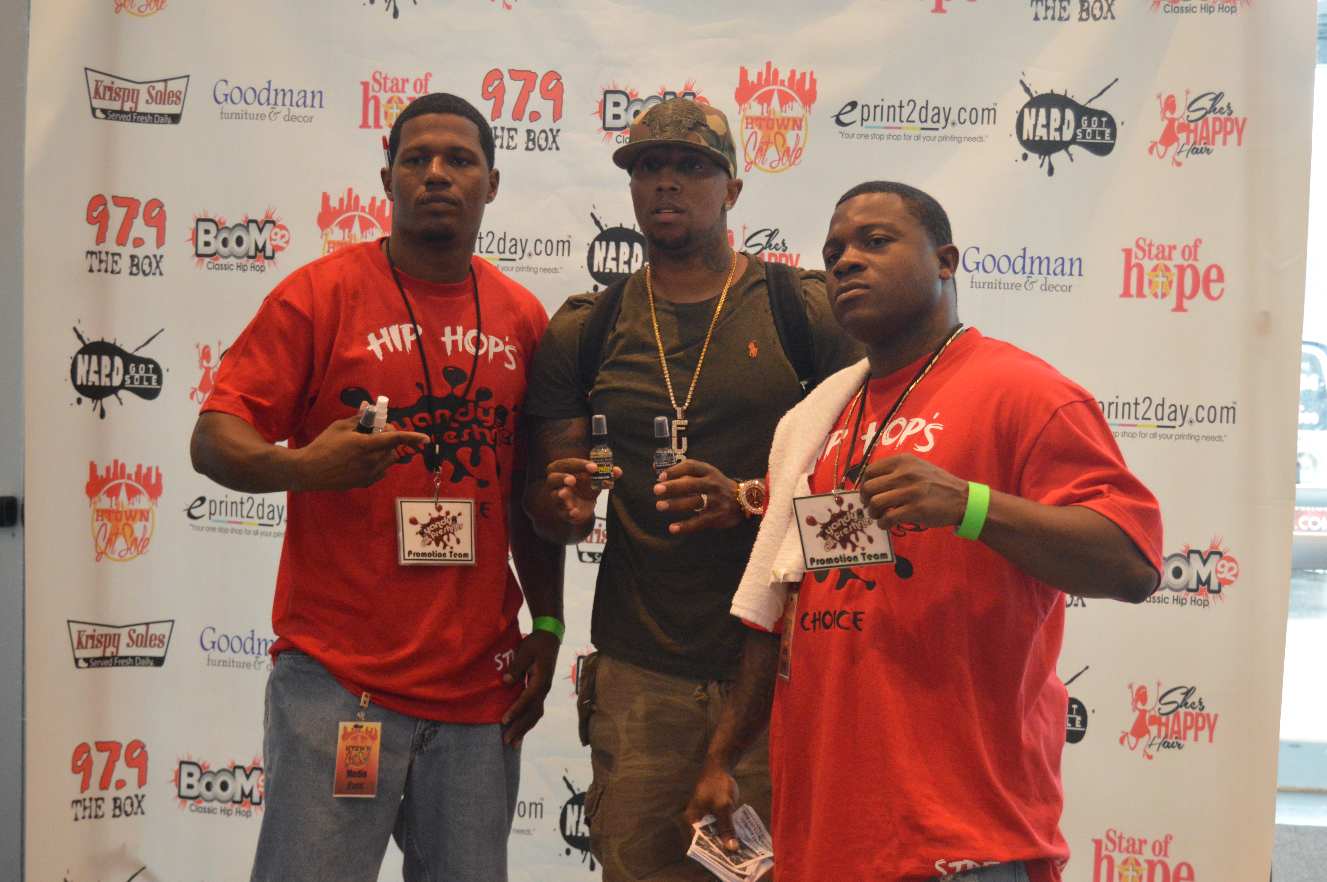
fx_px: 2099
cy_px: 441
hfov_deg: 35.1
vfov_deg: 23.7
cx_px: 664
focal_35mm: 57
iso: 2200
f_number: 4.8
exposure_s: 1/60
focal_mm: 38
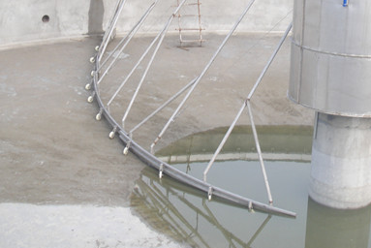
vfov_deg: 20.3
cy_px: 80
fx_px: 691
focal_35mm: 67
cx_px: 261
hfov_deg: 29.7
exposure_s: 1/125
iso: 50
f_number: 3.5
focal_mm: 6.7
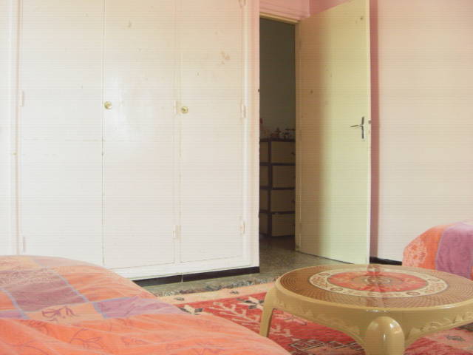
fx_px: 519
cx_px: 236
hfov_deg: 49.0
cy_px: 178
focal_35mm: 38
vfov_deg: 37.7
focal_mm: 6.2
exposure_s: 1/30
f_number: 2.7
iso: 200
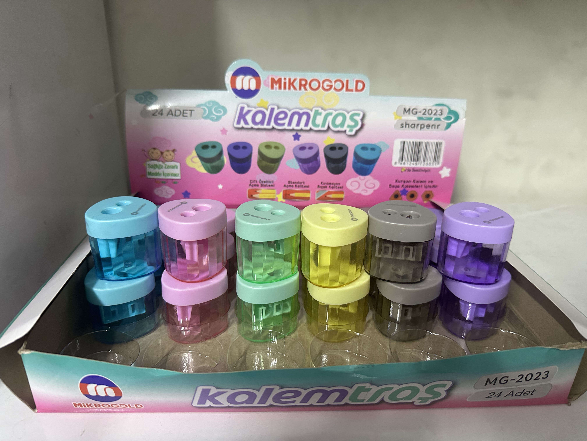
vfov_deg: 56.8
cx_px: 294
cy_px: 220
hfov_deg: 71.6
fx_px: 407
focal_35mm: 24
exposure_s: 1/60
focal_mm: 6.86
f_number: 1.78
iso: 640
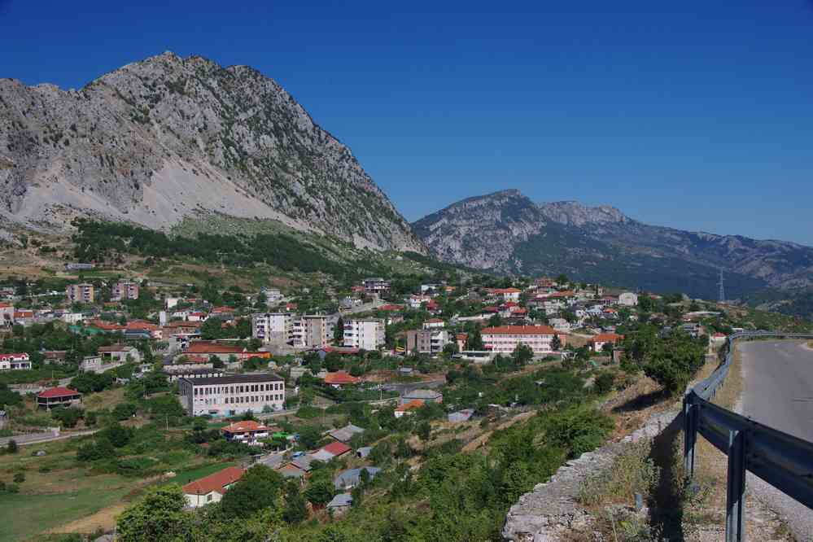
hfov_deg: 40.3
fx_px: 1106
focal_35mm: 49
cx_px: 406
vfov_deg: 27.5
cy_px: 271
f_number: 11
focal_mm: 32.5
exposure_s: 1/125
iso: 200
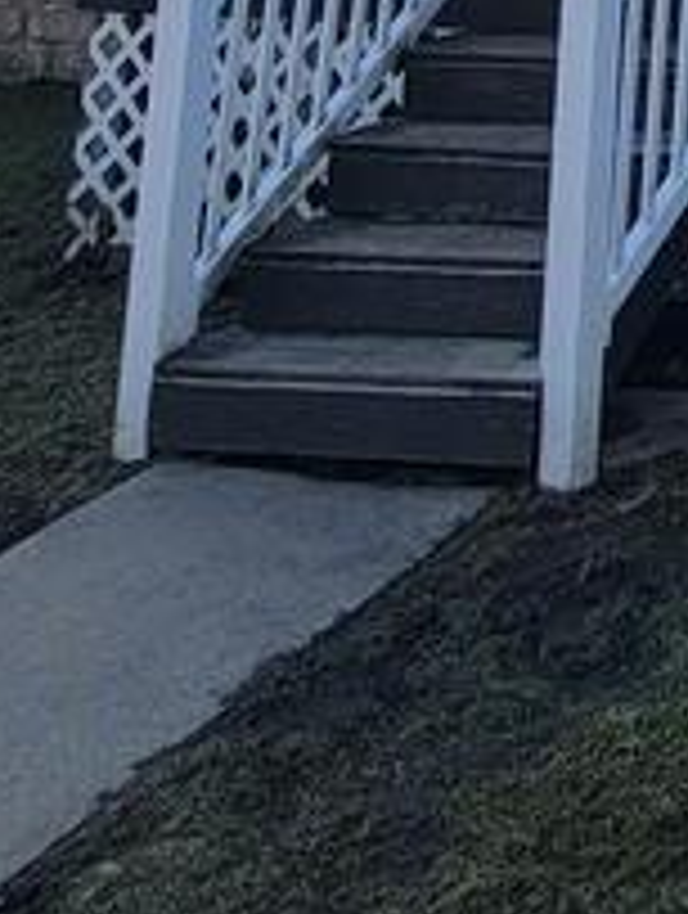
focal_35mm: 69
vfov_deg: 18.3
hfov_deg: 17.0
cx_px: 1291
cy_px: -932
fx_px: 1823
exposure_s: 1/611
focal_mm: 2.2
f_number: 2.2
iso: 50
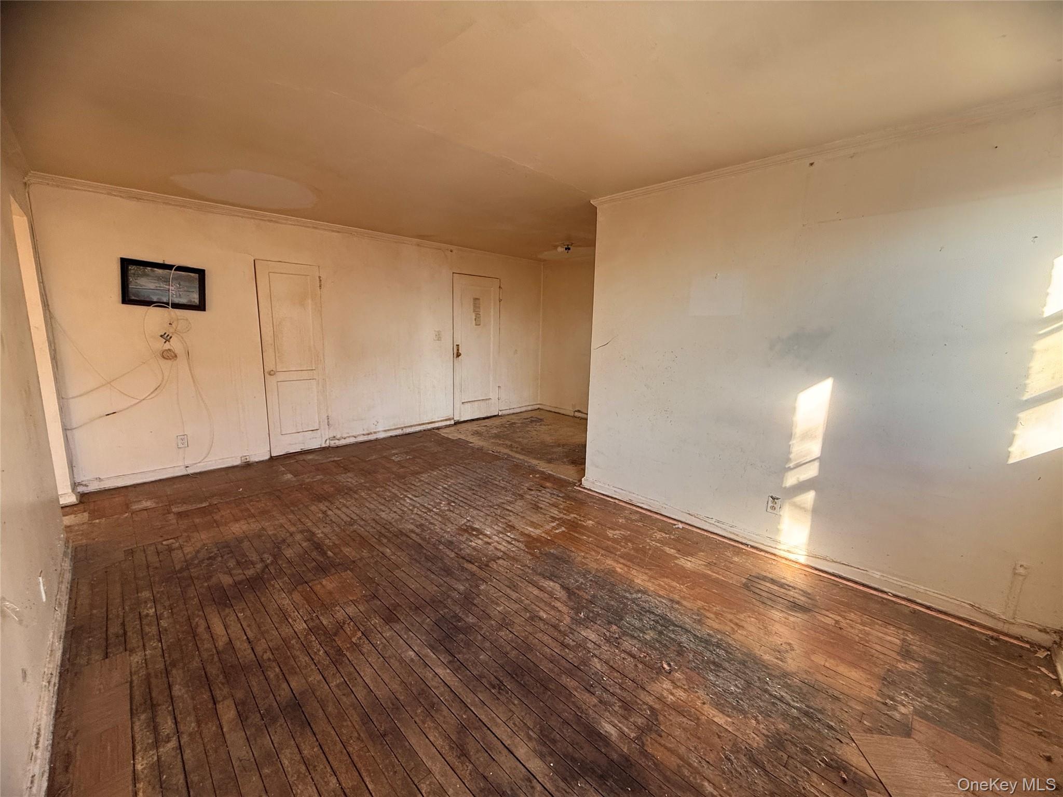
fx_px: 430
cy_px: 398
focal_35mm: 14
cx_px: 532
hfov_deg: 102.1
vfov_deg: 85.7
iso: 125
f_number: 2.2
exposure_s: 1/99
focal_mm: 2.22
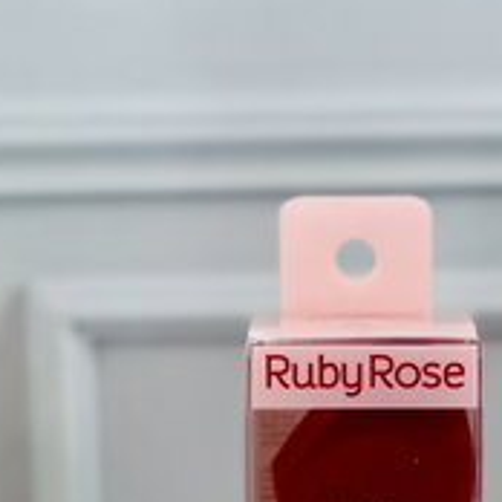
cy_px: 547
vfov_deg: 8.4
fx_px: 3413
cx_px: 349
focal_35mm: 208
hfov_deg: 8.4
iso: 80
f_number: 2.8
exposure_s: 1/100
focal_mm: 9
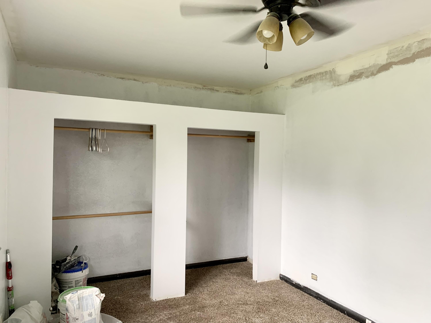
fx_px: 324
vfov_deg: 53.1
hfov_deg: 67.3
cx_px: 216
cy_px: 162
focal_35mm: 26
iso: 160
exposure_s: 1/60
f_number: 1.8
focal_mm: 4.25
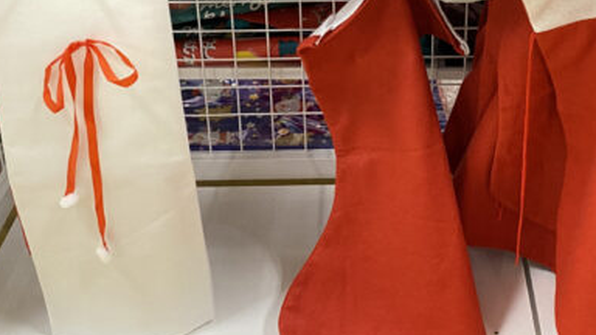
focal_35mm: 59
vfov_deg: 19.1
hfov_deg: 34.9
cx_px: 427
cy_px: -84
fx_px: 932
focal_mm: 4.25
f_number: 1.8
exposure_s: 1/60
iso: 160
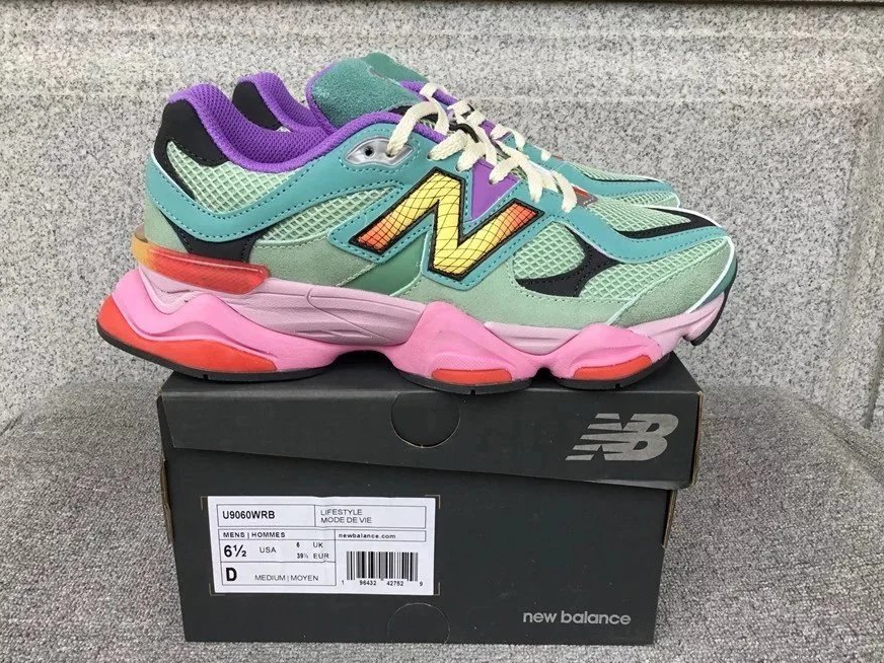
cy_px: 340
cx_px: 430
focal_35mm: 32
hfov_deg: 56.8
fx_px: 817
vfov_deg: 44.2
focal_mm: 3.3
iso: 25
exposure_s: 1/109
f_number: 2.4
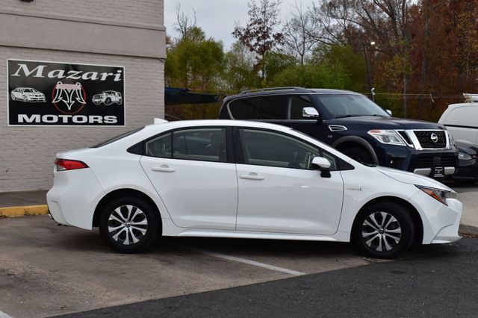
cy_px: 159
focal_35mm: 52
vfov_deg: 25.7
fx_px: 697
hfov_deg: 37.9
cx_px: 239
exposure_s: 1/100
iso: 400
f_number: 9
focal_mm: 35
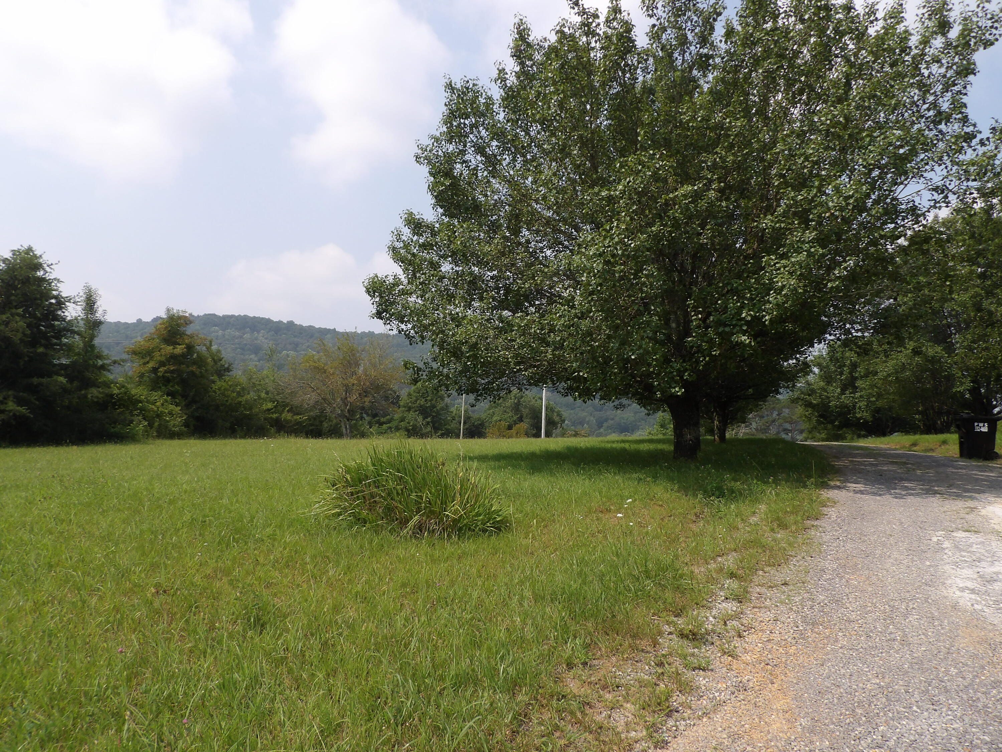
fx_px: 695
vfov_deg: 56.8
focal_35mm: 24
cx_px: 501
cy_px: 376
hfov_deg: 71.6
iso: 100
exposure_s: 1/886
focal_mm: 4.3
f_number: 3.2
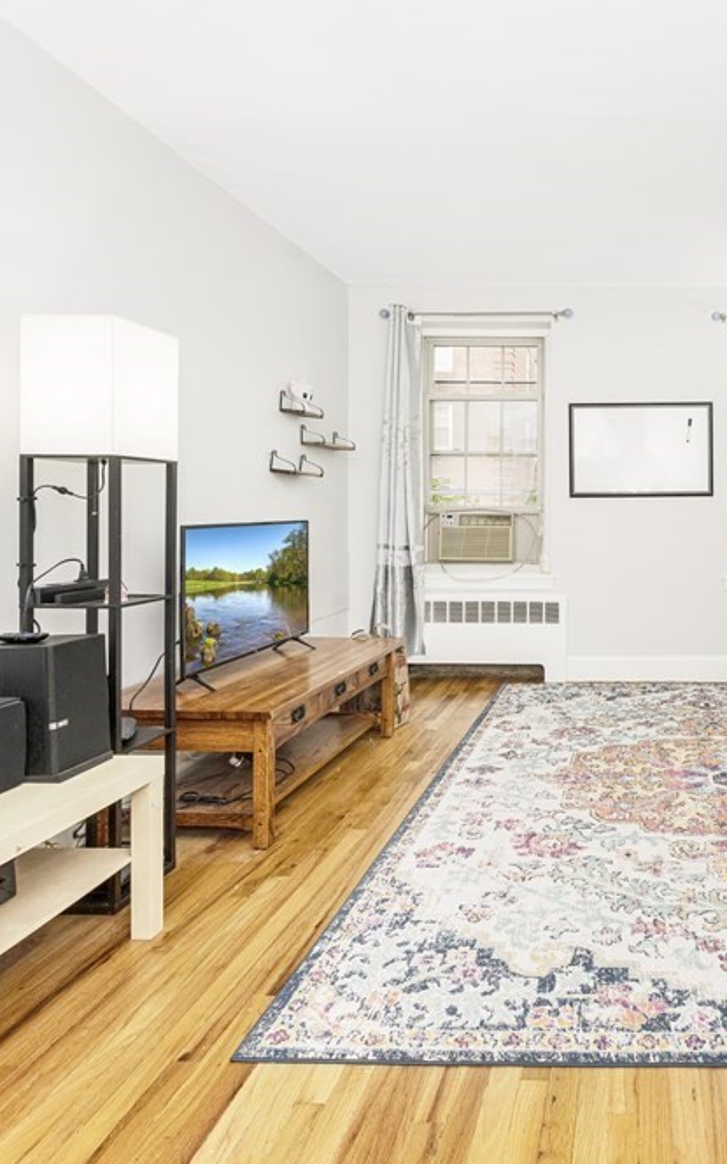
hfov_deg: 50.8
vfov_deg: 79.6
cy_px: 569
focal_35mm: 22
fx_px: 697
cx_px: 608
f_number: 9
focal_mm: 14
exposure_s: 1/80
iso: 1600
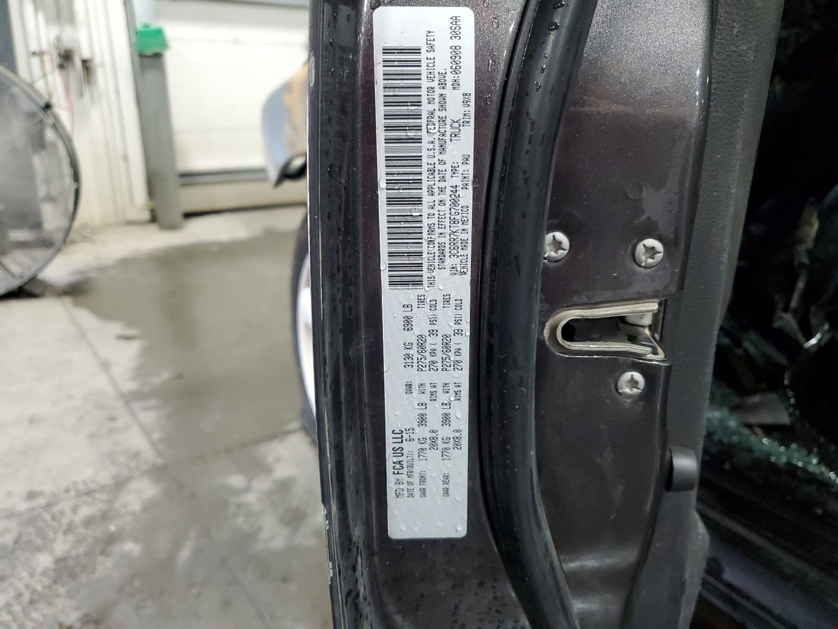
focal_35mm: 26
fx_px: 629
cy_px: 314
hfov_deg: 67.3
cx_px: 419
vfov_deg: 53.1
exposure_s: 1/60.2
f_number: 1.5
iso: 324
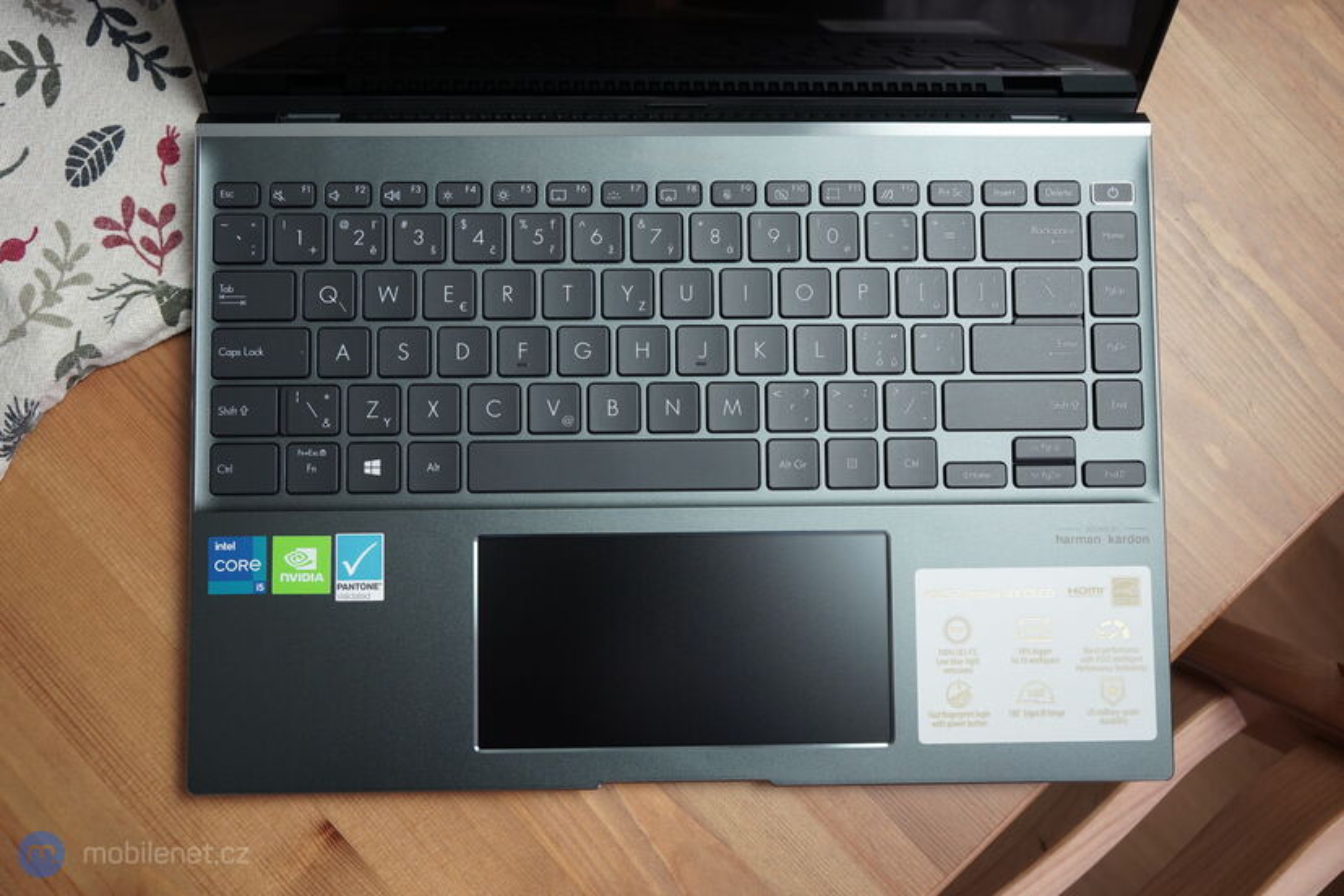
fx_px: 1307
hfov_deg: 54.4
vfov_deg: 37.9
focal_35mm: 35
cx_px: 672
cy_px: 448
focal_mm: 35
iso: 1600
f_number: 7.1
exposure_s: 1/125
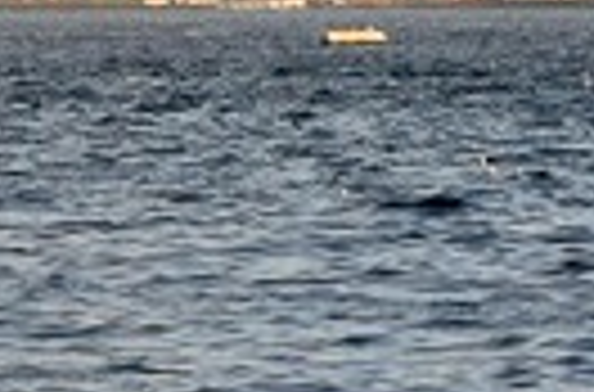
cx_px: 243
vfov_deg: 2.3
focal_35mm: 598
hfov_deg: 3.5
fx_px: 9830
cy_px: -306
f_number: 10
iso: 200
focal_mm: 105
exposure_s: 1/250
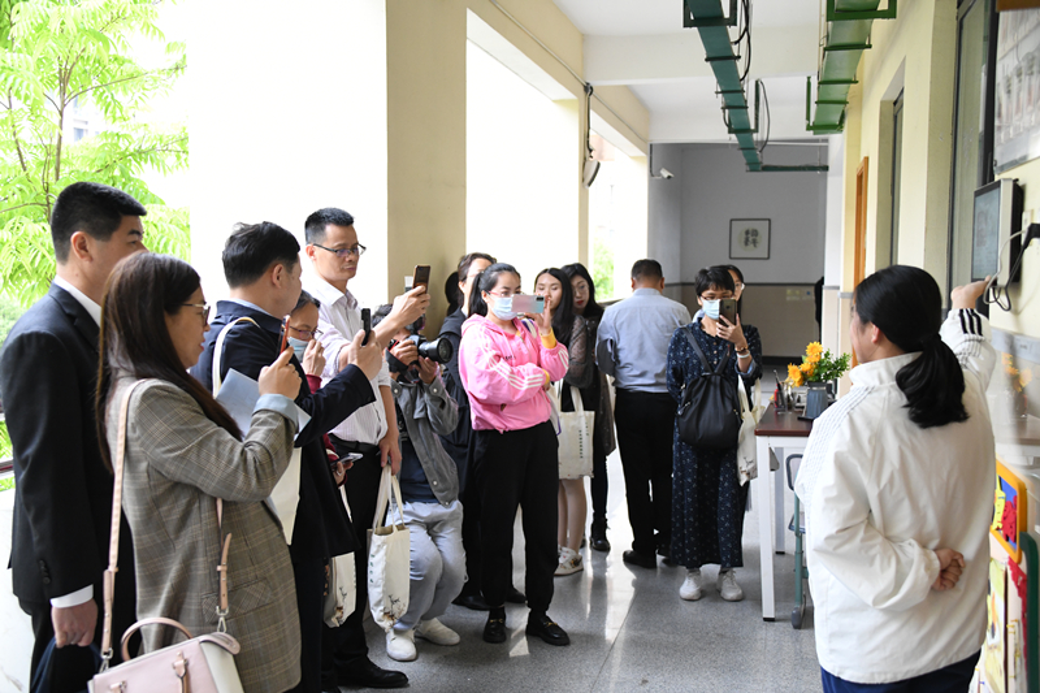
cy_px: 346
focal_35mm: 42
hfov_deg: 46.4
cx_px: 520
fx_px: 1213
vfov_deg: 31.9
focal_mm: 42
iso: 2500
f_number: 4
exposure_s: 1/160
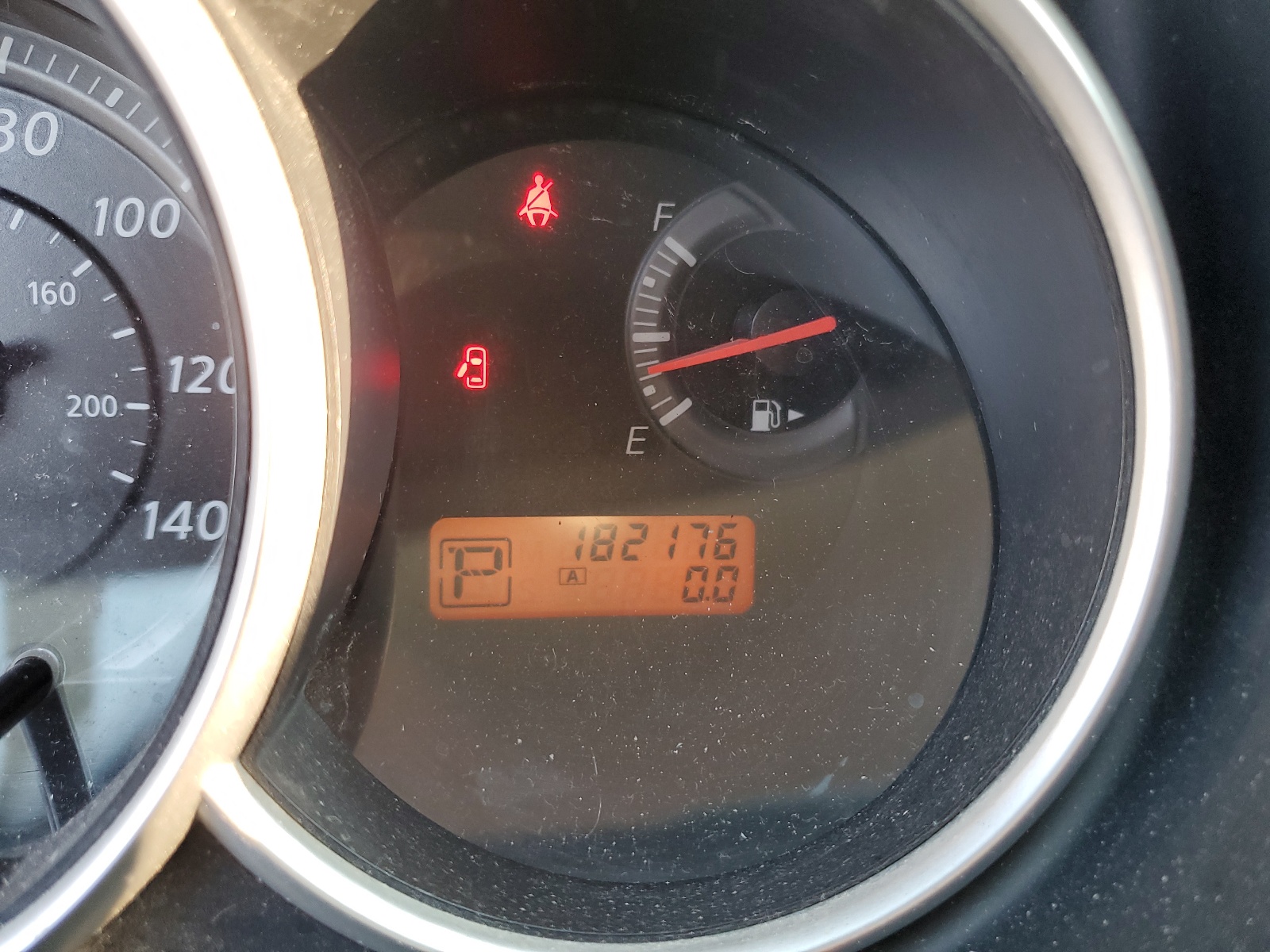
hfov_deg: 67.3
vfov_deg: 53.1
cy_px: 476
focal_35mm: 26
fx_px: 954
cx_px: 635
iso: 72
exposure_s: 1/60.2
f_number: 1.5
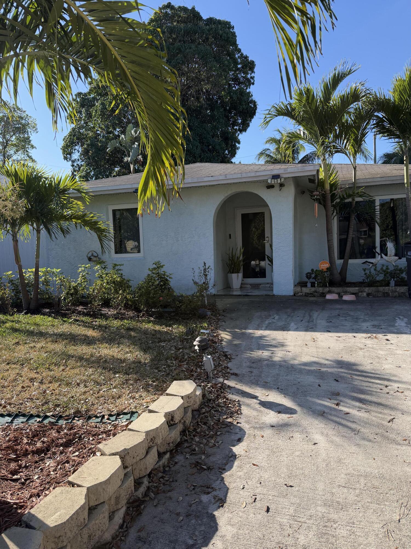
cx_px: 206
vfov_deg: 71.6
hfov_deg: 56.8
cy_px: 274
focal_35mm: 24
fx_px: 380
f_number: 1.78
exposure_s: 1/2611
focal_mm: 6.76
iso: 100
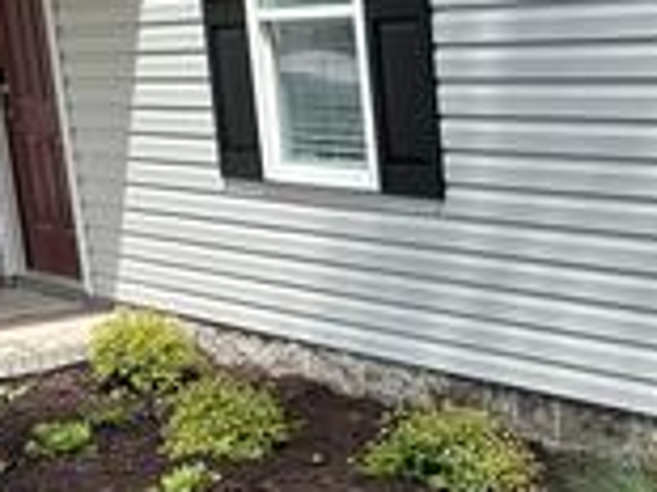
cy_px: 458
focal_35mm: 62
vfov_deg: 22.9
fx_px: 1176
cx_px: 721
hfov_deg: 28.4
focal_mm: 6.86
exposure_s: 1/2525
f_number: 1.78
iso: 80
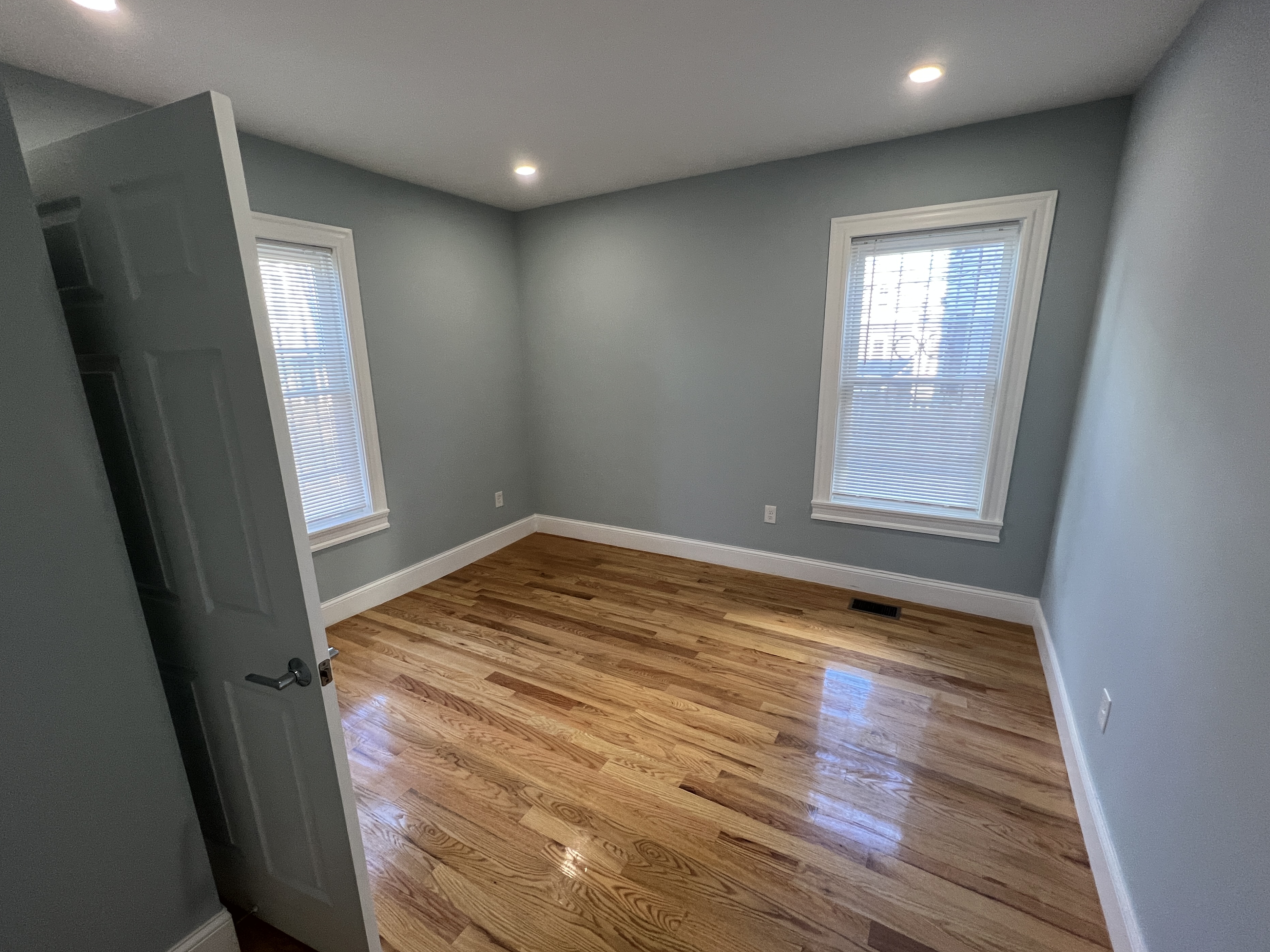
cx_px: 620
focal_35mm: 14
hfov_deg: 102.0
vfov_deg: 85.6
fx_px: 514
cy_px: 497
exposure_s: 1/60
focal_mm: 1.57
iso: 200
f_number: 1.8
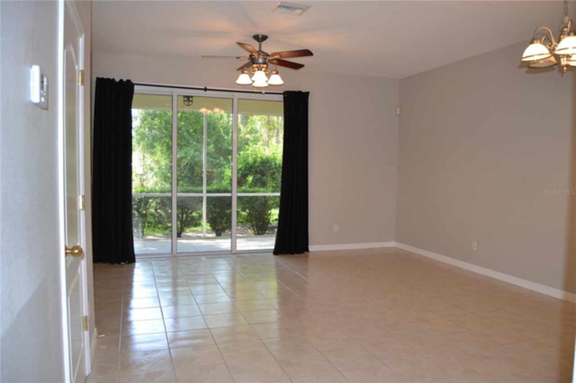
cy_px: 192
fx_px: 432
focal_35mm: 27
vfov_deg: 47.9
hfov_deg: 67.4
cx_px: 288
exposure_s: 1/80
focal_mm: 18
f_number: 4
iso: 400
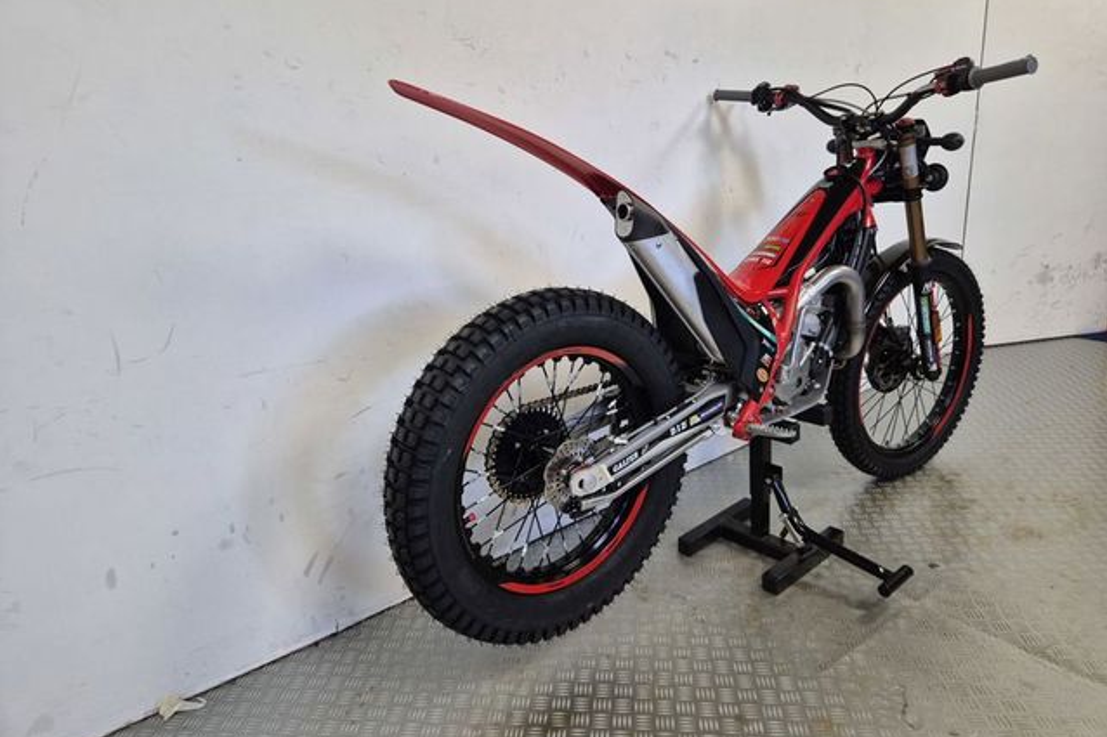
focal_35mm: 24
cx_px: 554
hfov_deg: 73.8
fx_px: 738
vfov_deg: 53.1
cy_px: 342
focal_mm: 5.4
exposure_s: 1/100
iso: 200
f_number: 1.8
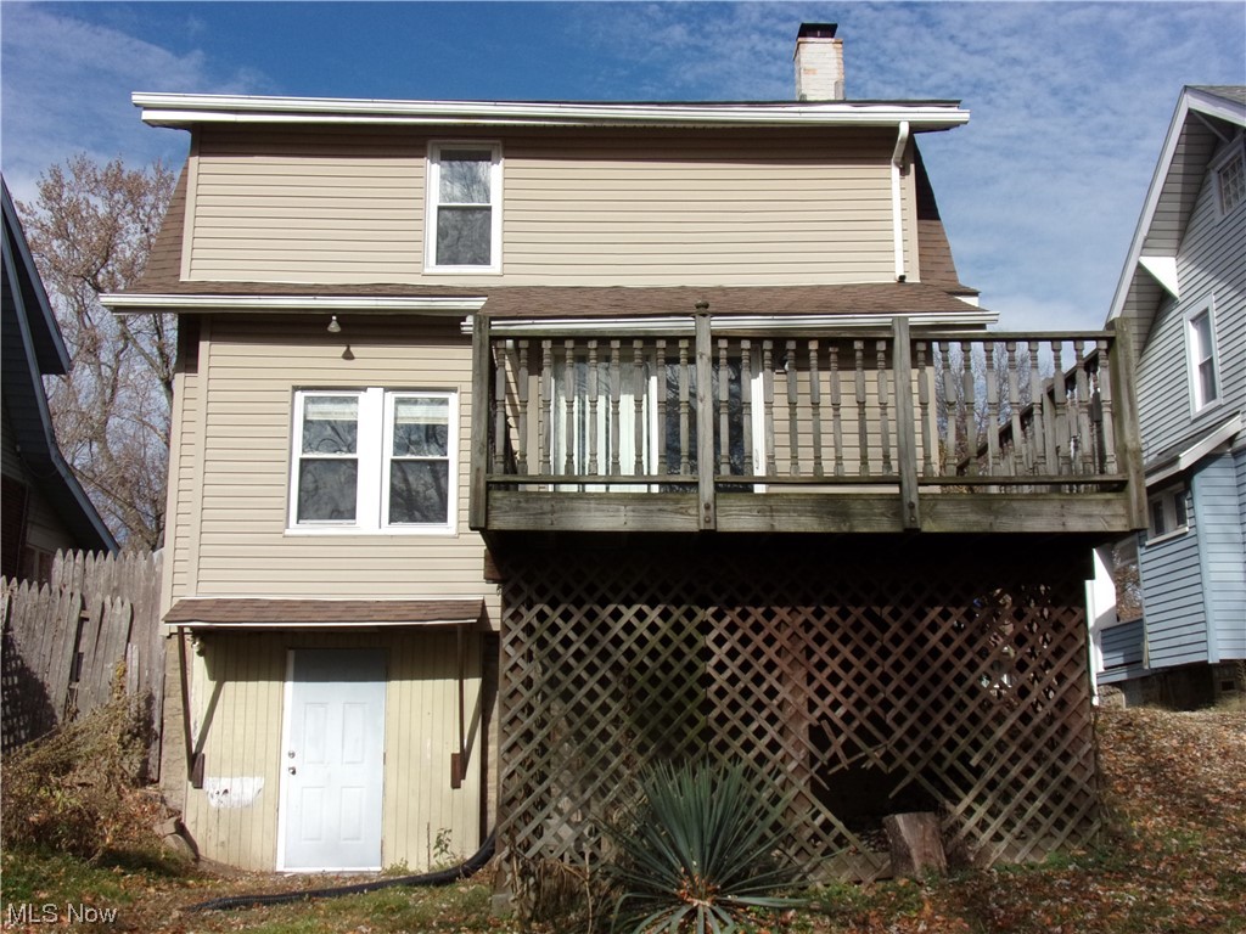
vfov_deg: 42.9
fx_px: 1188
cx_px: 623
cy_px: 467
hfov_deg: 55.4
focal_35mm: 33
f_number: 3.7
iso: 80
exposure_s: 1/1100
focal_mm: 5.9
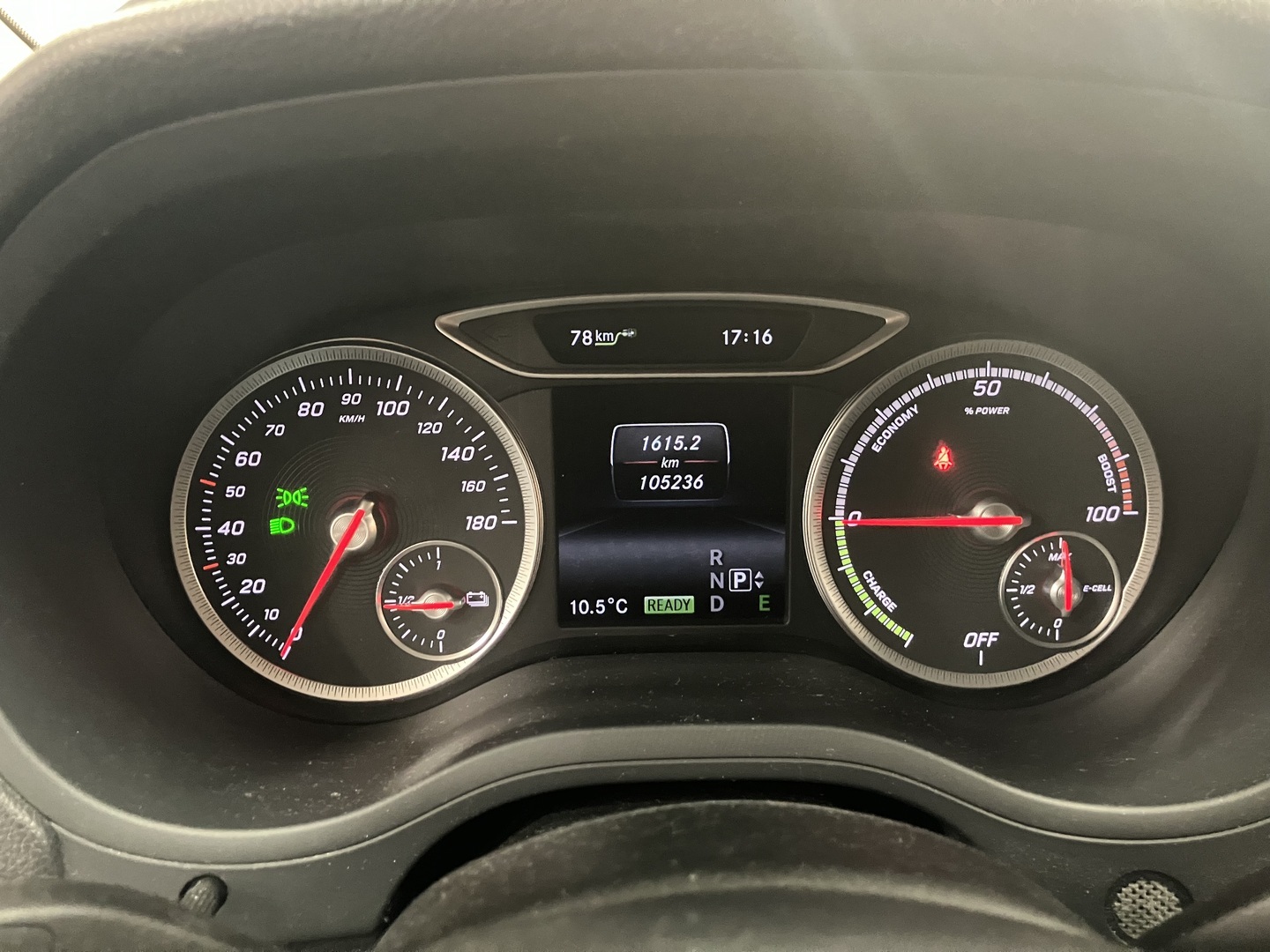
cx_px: 635
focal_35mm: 28
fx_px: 1027
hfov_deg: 63.4
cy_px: 476
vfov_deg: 49.7
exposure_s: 1/20
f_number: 1.8
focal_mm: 3.99
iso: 640
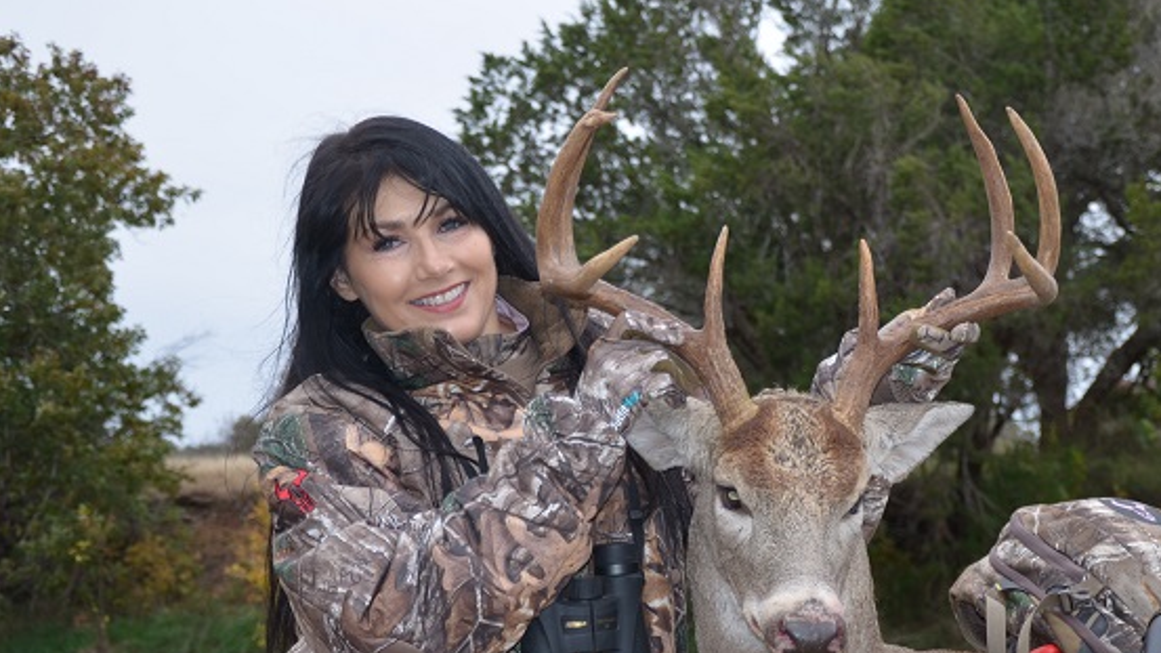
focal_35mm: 68
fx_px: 2093
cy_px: 499
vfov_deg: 17.6
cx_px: 771
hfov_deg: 30.8
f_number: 4.2
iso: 100
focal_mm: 30
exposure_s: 1/80
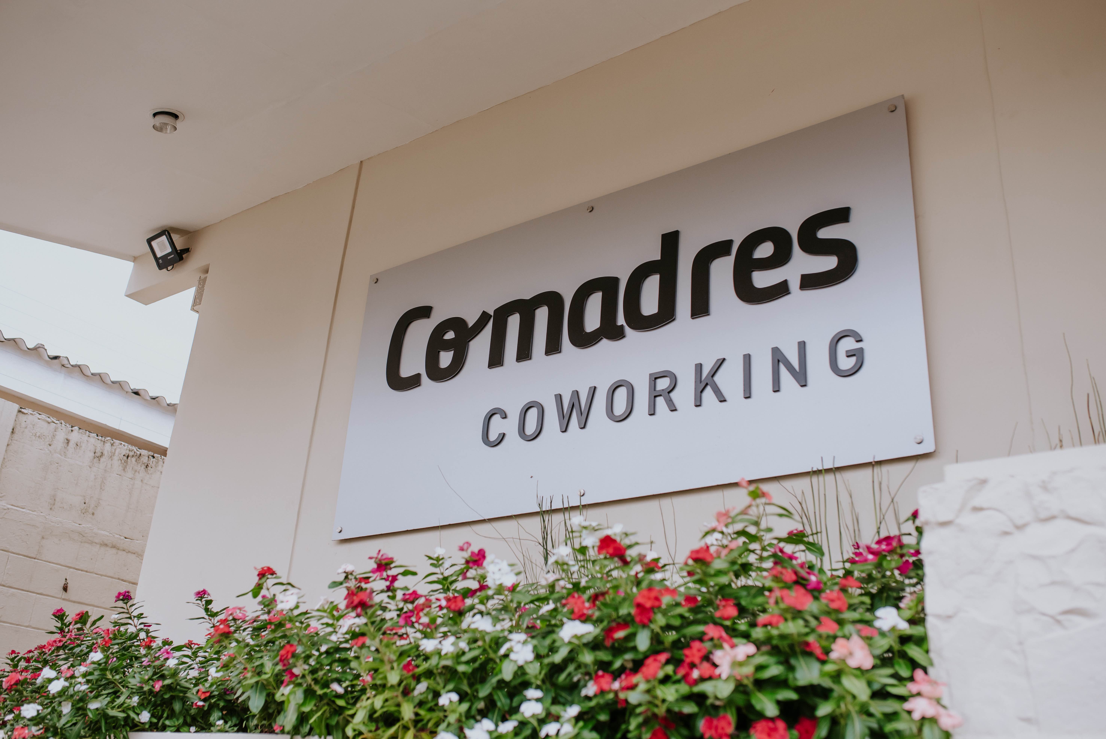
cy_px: 370
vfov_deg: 37.9
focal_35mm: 35
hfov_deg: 54.4
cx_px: 553
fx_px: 1076
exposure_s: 1/1250
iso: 320
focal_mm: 35
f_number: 3.2
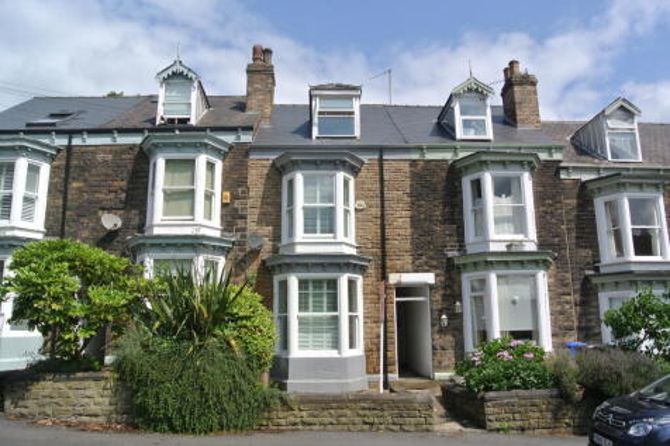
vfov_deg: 47.9
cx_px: 335
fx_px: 502
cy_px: 223
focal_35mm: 27
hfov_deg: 67.4
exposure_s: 1/500
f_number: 6.3
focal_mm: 10
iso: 100
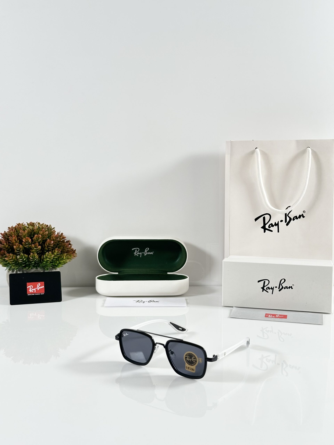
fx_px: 618
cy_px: 222
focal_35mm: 48
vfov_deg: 39.7
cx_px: 167
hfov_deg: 30.3
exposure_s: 1/50
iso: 50
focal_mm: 6.86
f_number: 1.78
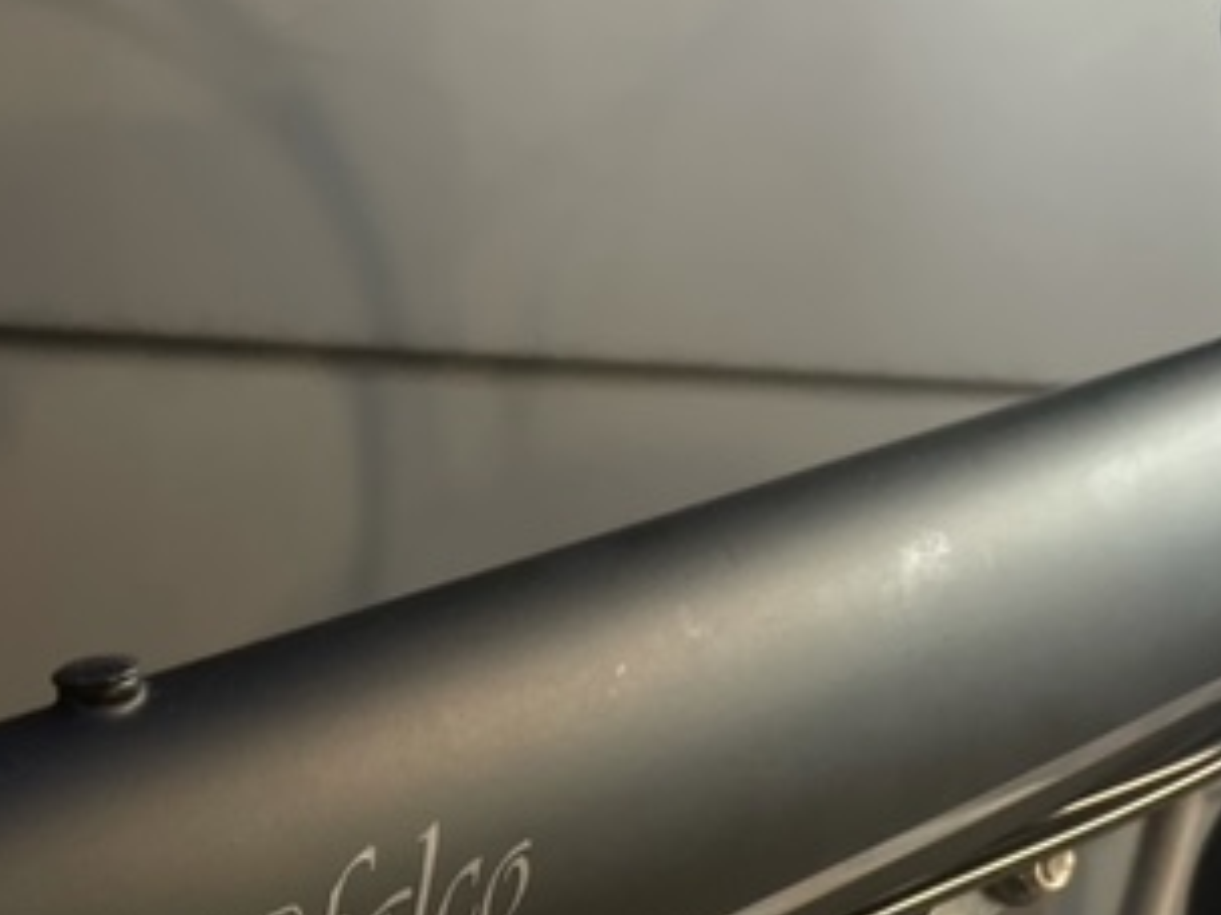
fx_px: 1939
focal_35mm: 55
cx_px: 298
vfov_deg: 25.8
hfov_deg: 34.2
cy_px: 810
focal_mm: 4.2
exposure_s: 1/30
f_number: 1.6
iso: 800
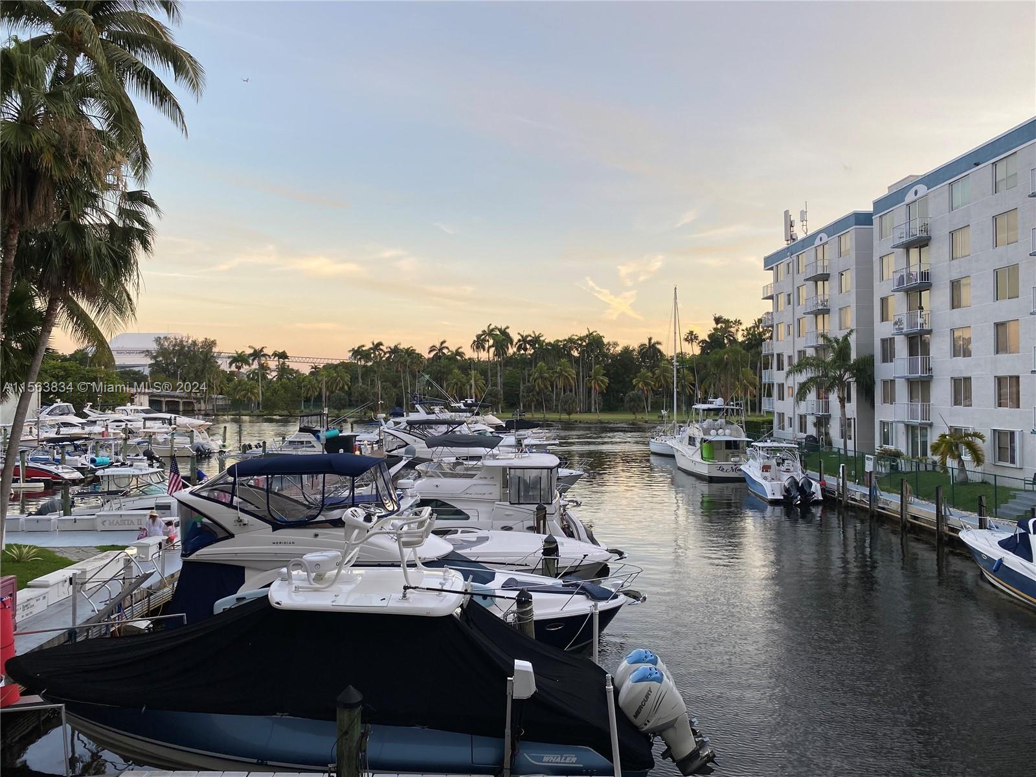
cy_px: 388
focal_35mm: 26
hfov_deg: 67.3
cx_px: 518
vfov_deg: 53.1
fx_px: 778
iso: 40
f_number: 1.8
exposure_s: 1/122
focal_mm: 4.25
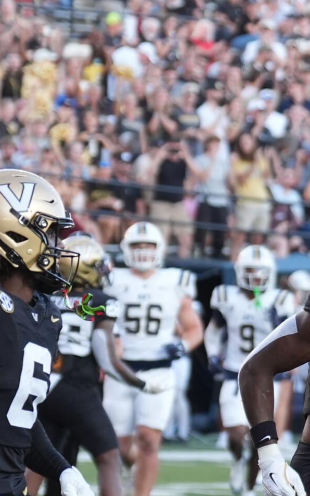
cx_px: 469
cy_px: 415
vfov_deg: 5.9
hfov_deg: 3.7
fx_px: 4773
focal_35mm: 353
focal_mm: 88
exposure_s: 1/1600
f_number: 2.8
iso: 1000
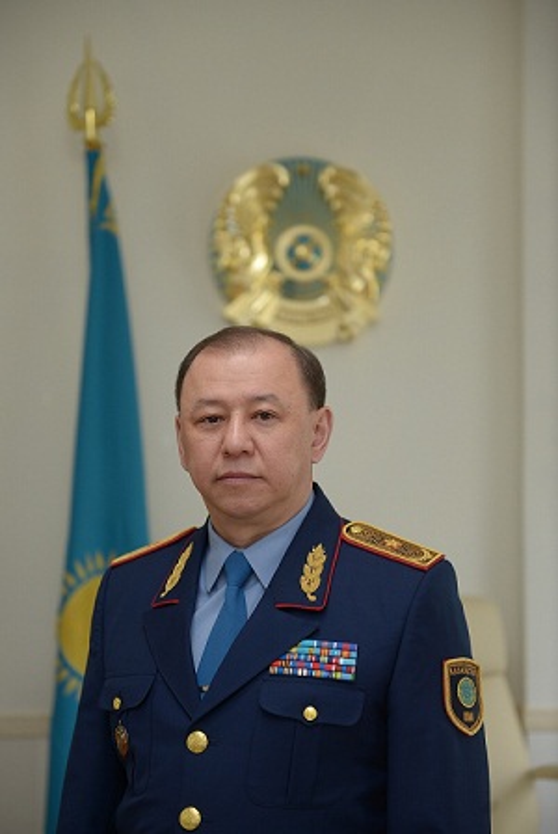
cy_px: 417
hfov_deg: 19.5
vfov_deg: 28.8
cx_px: 279
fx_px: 1622
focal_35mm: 70
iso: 400
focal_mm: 70
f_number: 2.8
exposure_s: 1/200
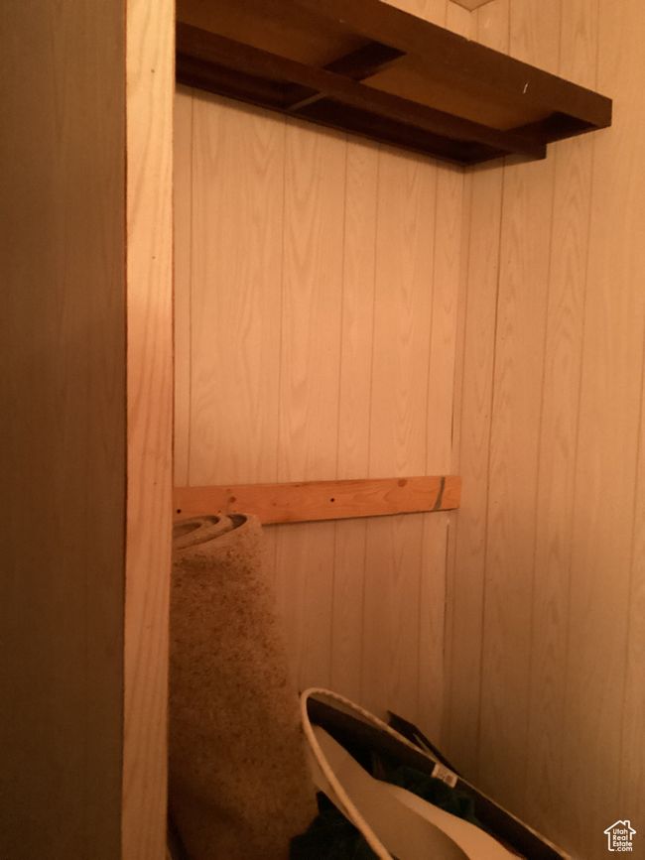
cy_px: 430
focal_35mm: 31
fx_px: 770
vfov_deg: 58.4
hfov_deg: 45.4
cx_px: 322
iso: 320
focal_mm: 3.3
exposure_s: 1/60
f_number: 2.4
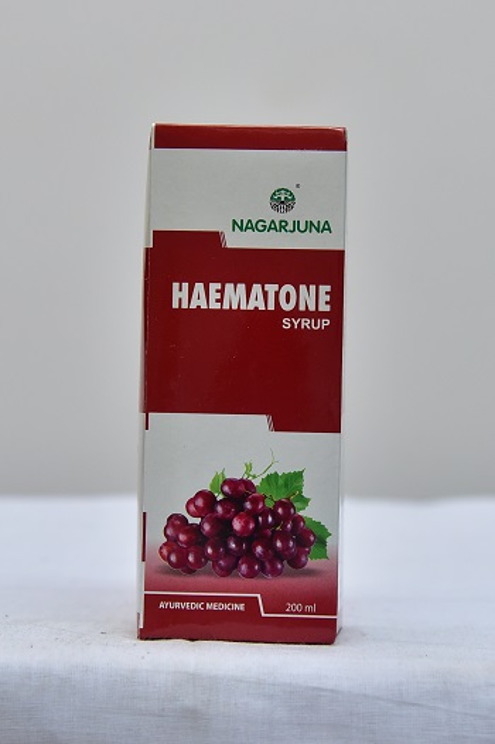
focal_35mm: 75
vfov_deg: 27.0
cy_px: 372
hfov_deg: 18.2
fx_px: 1549
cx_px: 248
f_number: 4.5
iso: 1600
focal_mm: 75
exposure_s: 1/125
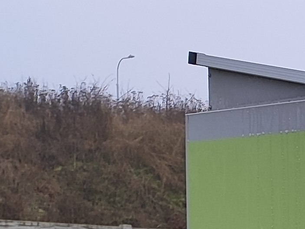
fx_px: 1207
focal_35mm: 137
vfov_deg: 10.4
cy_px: 373
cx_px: 731
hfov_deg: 11.8
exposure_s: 1/100
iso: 53
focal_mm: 5.89
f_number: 1.89
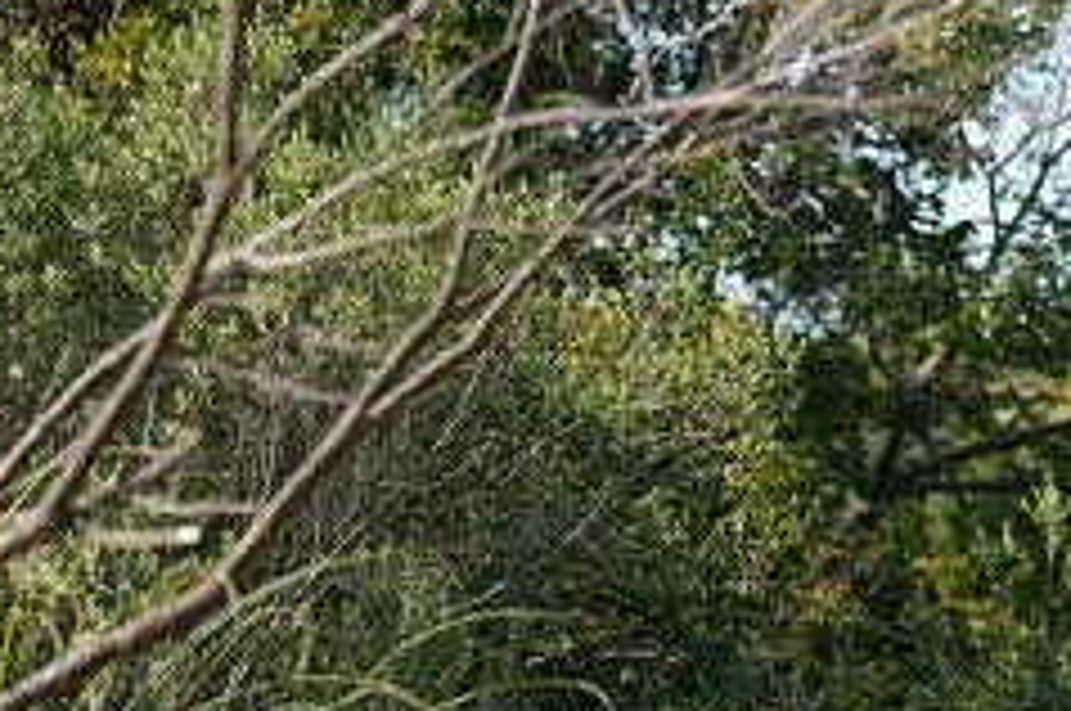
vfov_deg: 8.8
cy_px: 729
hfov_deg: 13.2
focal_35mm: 155
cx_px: 972
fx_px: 4605
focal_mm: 70
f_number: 2.8
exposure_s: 1/800
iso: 100
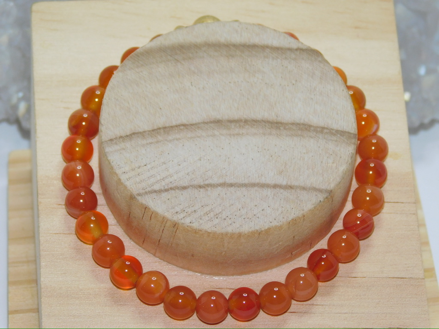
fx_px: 2942
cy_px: 164
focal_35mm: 232
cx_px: 220
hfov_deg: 8.5
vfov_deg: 6.4
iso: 200
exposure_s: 1/60
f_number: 5.6
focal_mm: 41.3
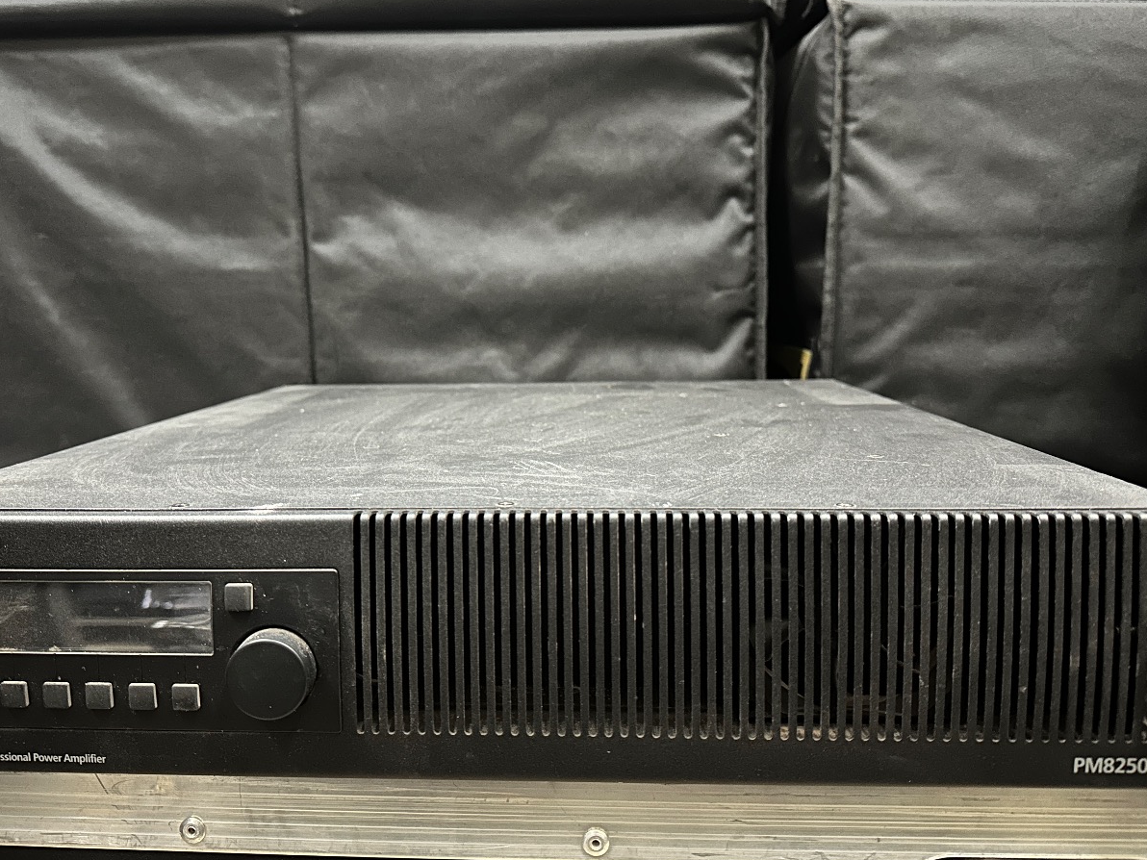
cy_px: 403
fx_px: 961
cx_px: 522
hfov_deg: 61.6
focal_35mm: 29
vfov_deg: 48.2
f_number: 1.78
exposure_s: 1/17
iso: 1250
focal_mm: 6.86
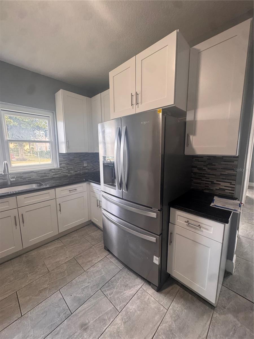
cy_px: 170
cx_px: 127
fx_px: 137
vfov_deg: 102.1
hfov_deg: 85.7
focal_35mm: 14
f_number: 2.2
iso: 320
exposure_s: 1/120
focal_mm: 2.22
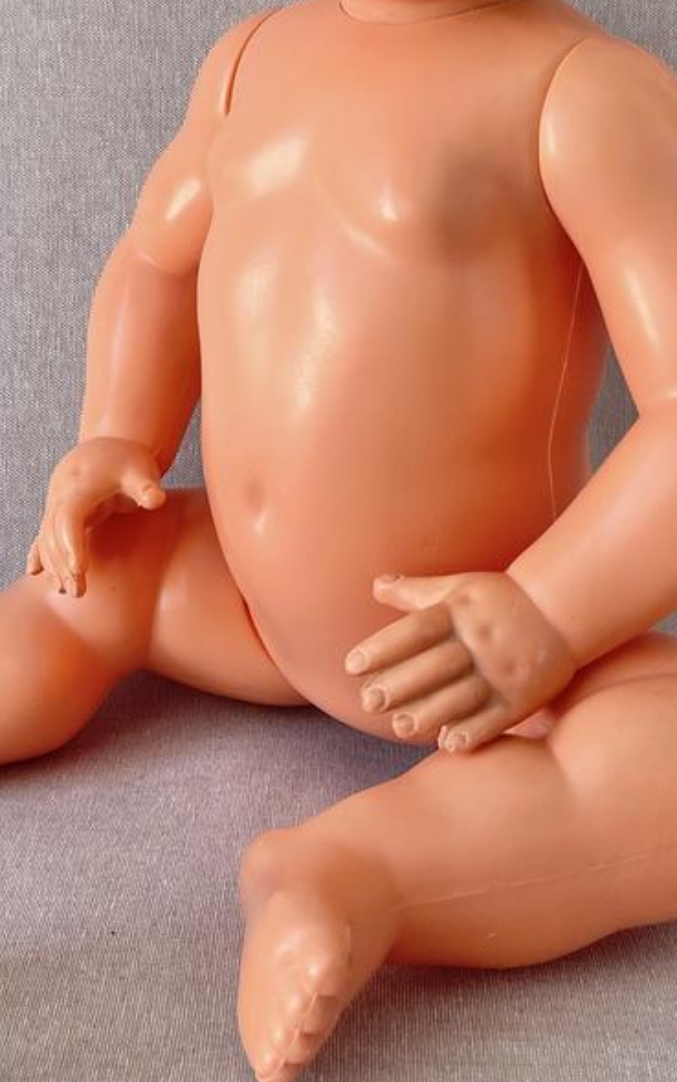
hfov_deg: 27.9
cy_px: 229
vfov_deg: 41.7
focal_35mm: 46
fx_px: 1357
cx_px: 262
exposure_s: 1/121
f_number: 1.6
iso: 50
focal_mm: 5.1
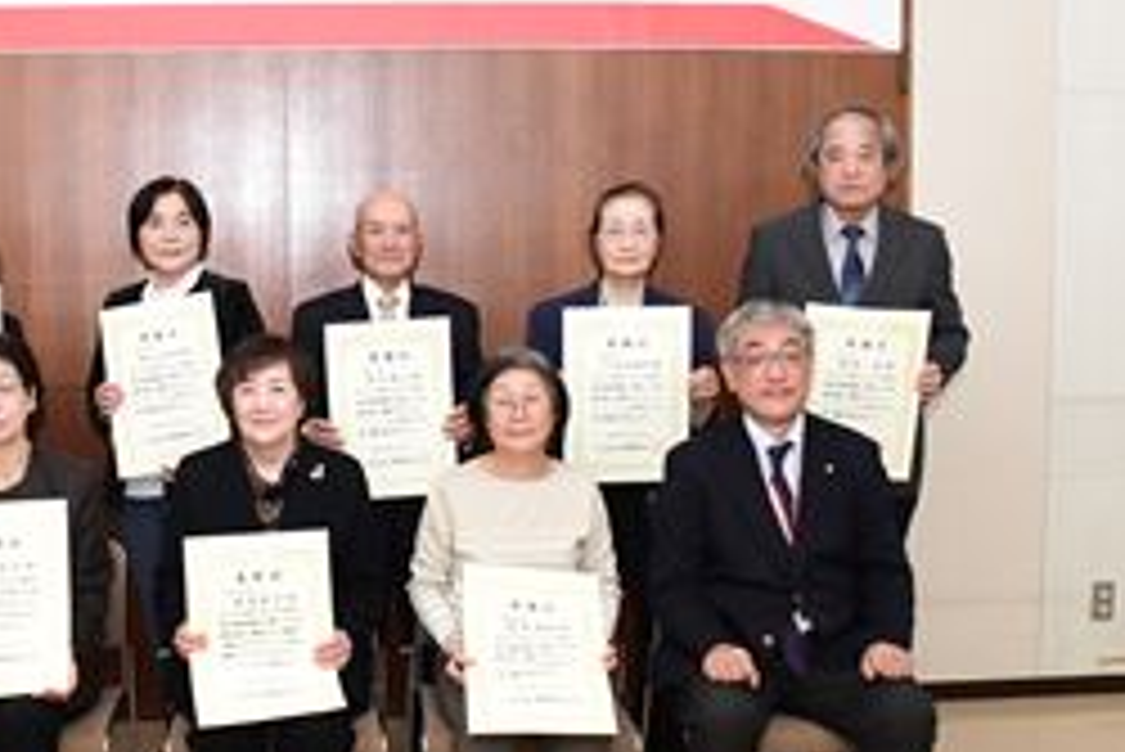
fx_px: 1688
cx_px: 328
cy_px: 412
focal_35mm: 54
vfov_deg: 25.1
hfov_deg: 36.3
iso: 1250
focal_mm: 18
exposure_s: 1/250
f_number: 5.6
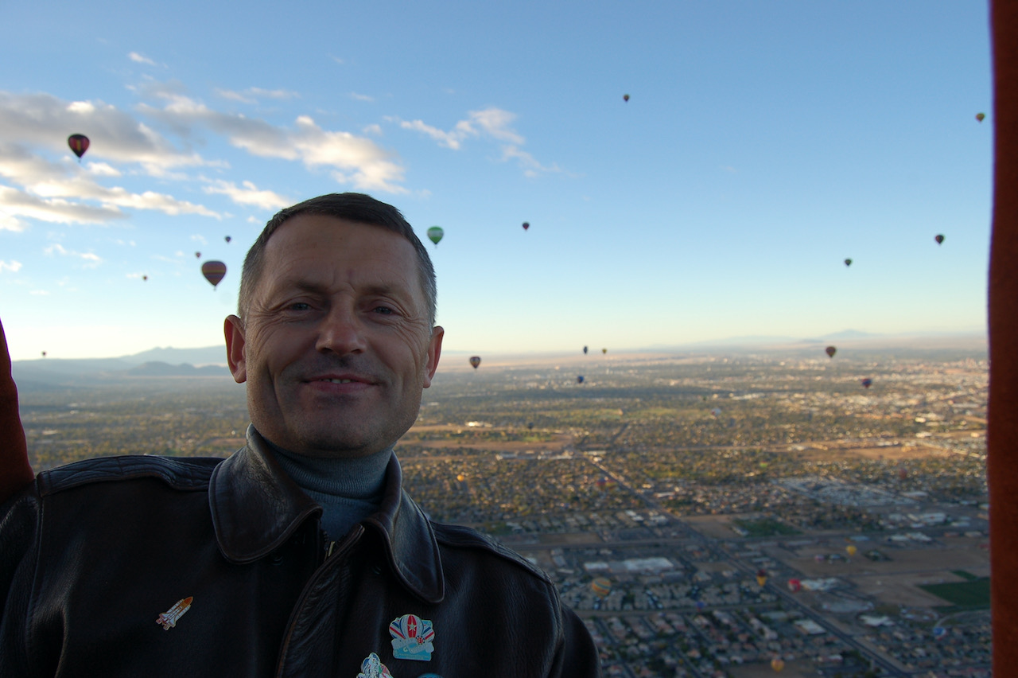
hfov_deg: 67.4
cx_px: 509
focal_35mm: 27
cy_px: 339
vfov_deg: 47.9
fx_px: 763
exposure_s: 1/200
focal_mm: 18
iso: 200
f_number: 7.1
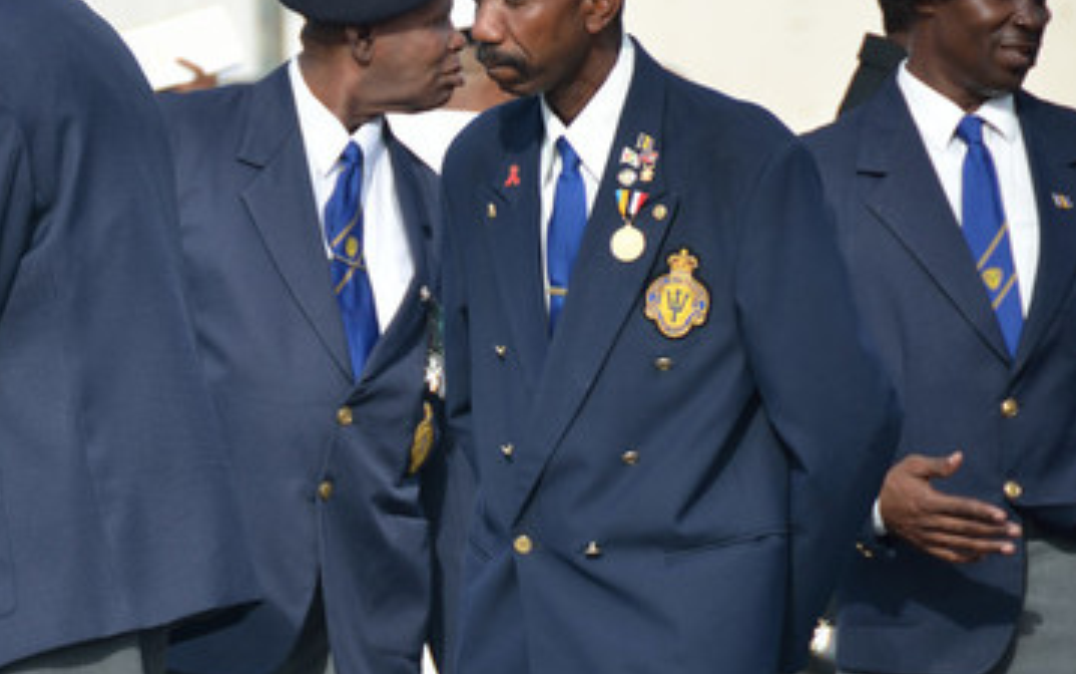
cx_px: 33
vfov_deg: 2.2
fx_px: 17512
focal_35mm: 597
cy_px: 224
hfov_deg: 3.5
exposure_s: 1/400
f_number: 5.6
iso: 100
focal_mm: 200
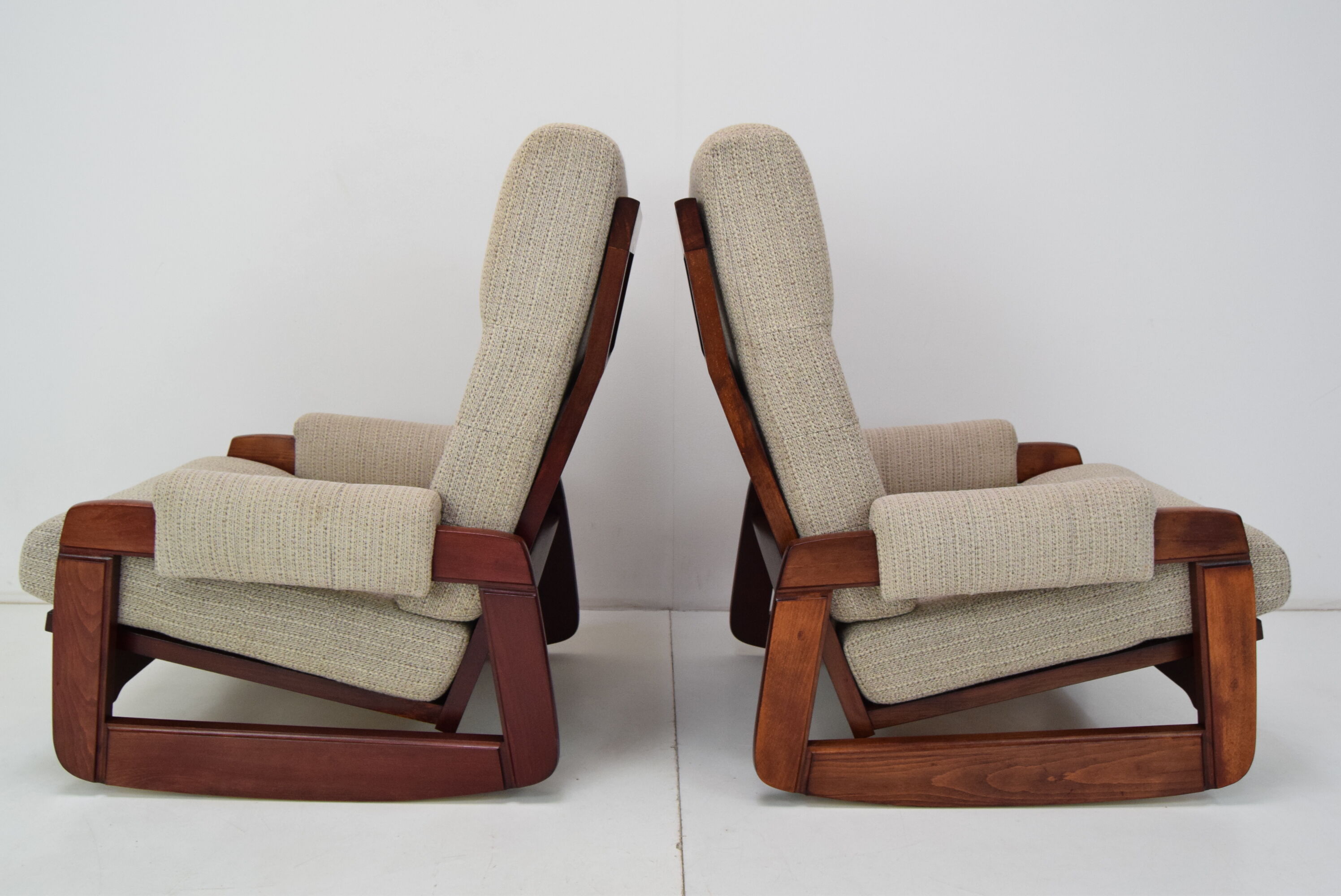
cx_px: 670
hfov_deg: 64.5
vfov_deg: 45.7
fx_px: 1062
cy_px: 448
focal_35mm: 28
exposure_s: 1/200
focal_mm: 19
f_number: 7.1
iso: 1600
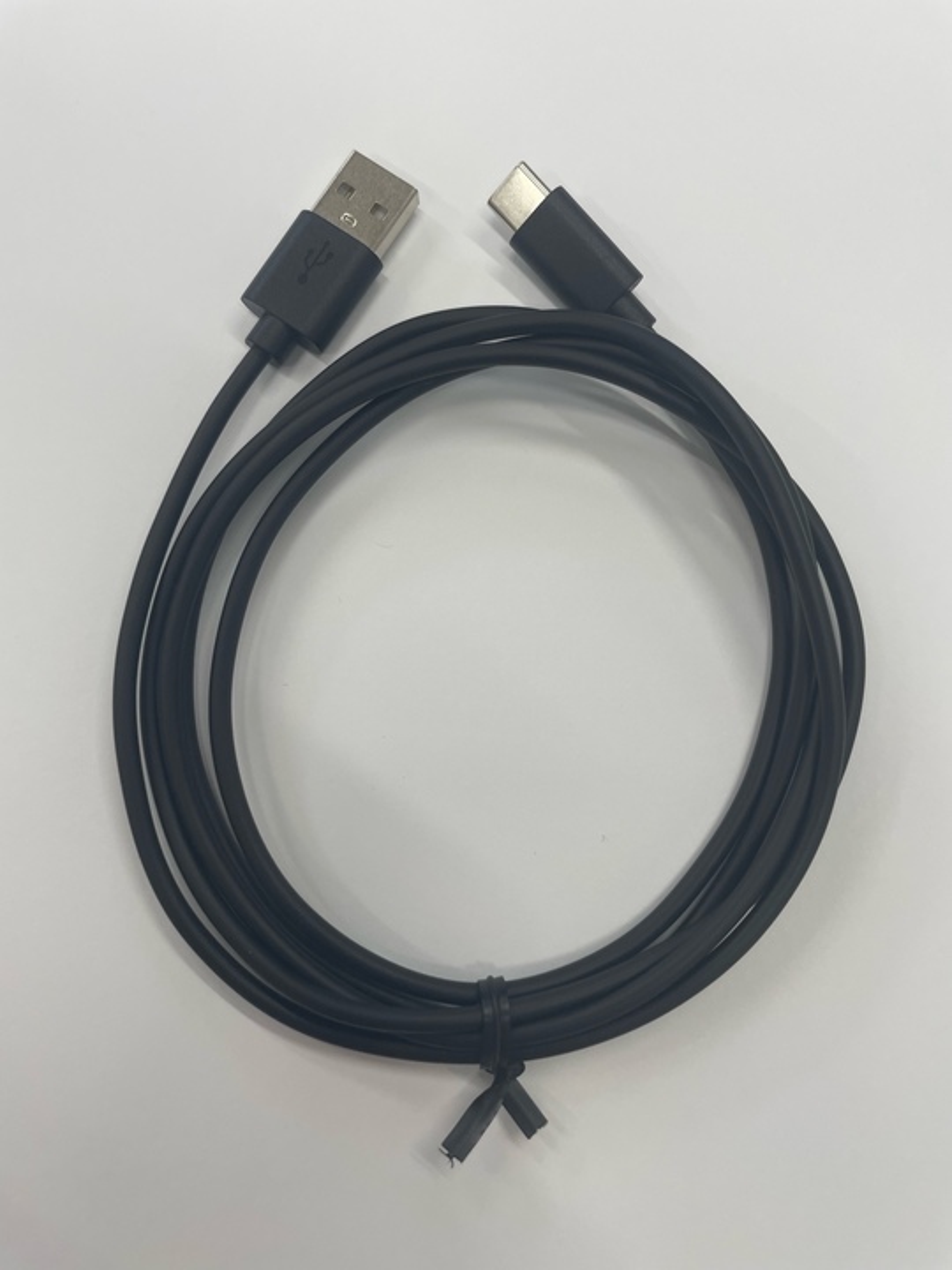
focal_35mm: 26
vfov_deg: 67.3
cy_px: 635
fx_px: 953
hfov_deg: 53.1
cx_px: 476
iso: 32
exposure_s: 1/118
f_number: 1.6
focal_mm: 4.2
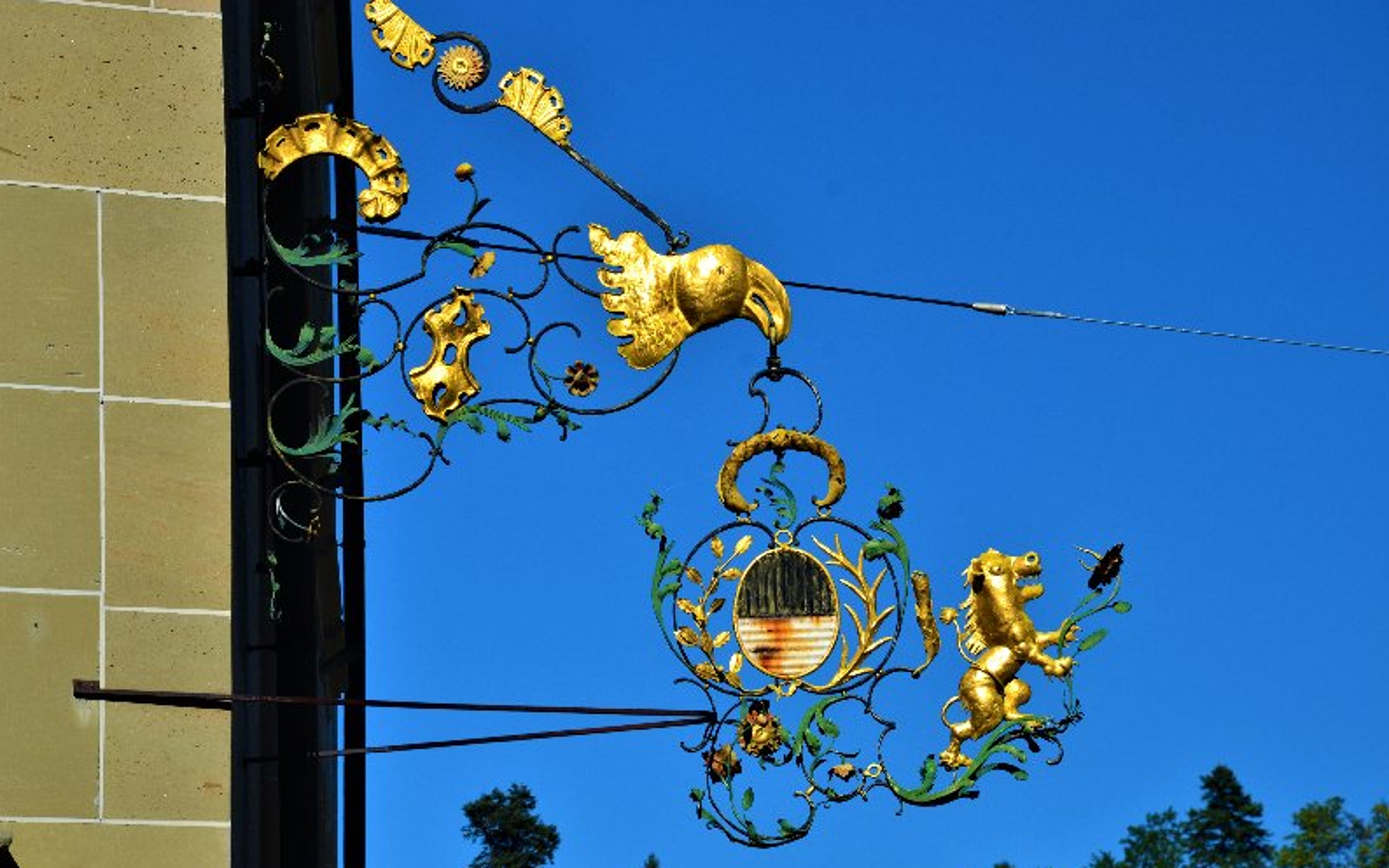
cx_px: 698
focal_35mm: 162
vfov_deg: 8.1
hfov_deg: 13.0
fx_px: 6113
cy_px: 432
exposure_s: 1/320
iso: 320
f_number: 10
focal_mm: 105
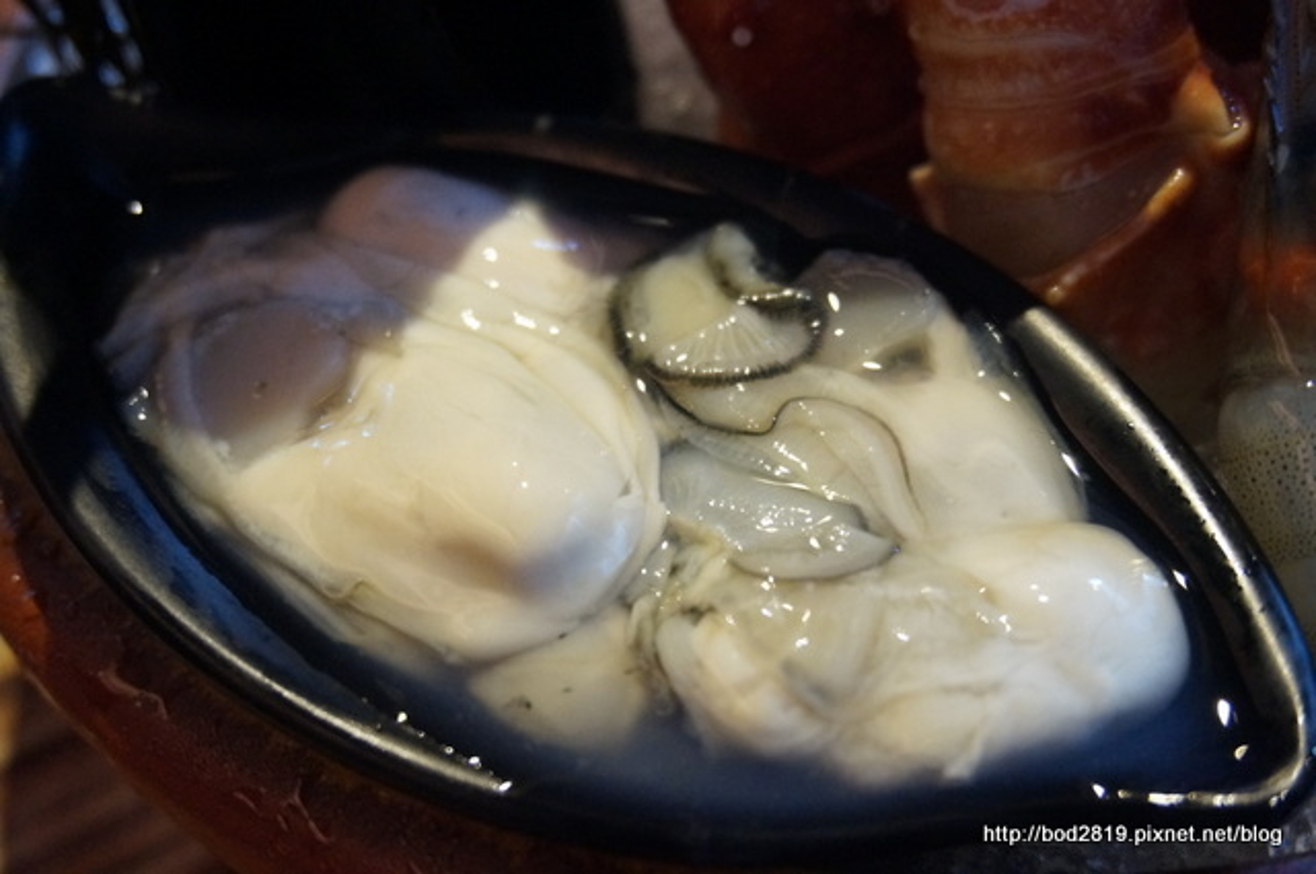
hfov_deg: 46.5
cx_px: 658
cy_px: 437
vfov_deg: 31.8
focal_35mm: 42
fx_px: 1533
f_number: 4.5
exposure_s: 1/60
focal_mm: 28
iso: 3200
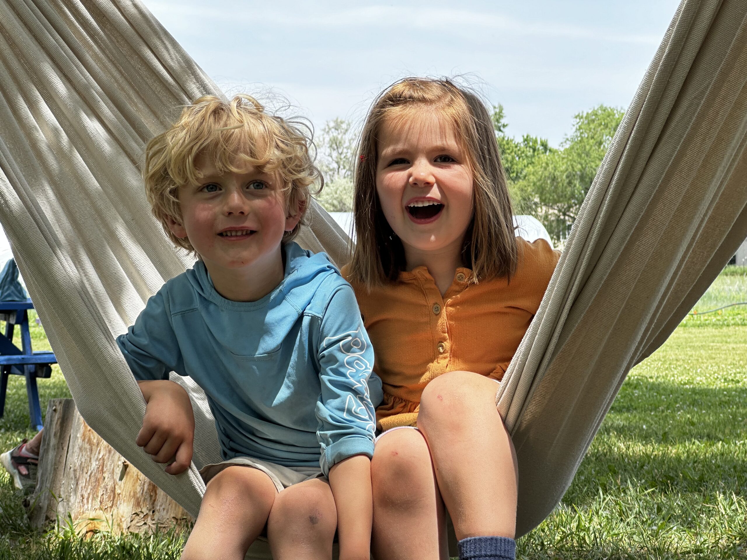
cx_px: 374
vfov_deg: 19.1
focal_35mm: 77
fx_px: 1662
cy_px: 280
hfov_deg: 25.3
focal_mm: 9
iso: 32
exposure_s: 1/232
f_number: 2.8
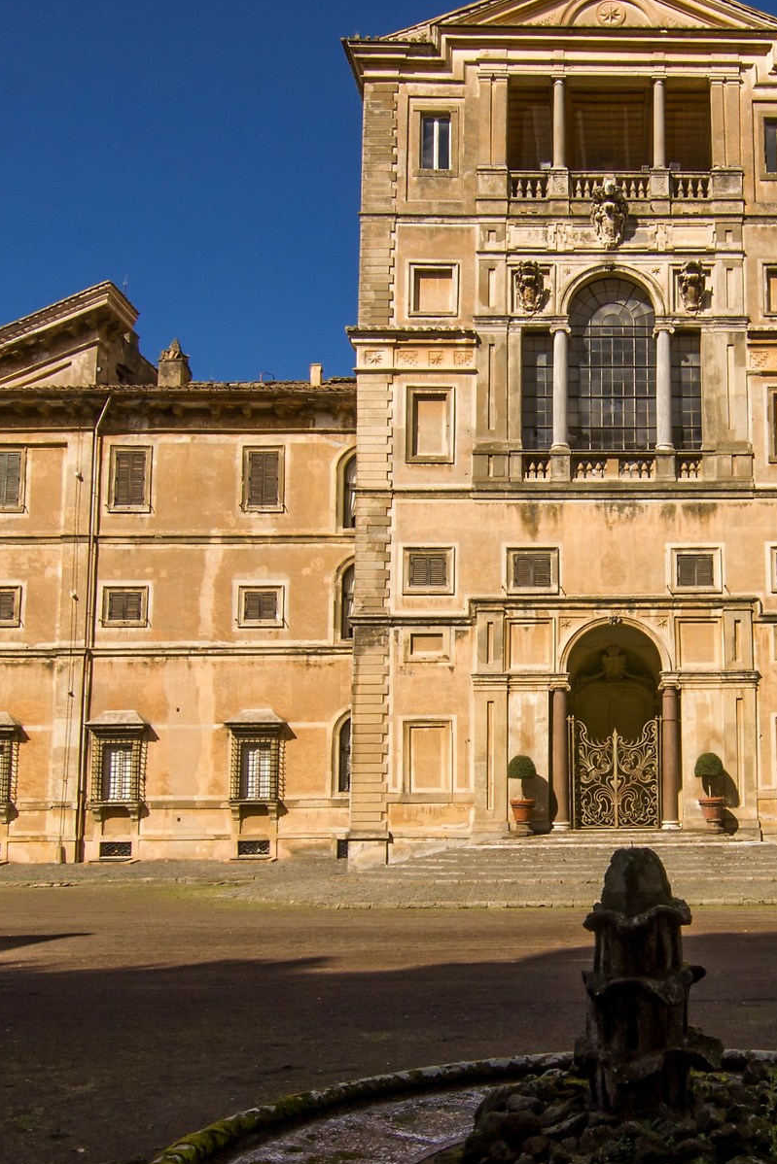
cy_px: 698
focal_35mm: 33
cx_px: 644
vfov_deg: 56.8
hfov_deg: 38.2
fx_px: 1068
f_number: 10
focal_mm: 11
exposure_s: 1/320
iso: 320
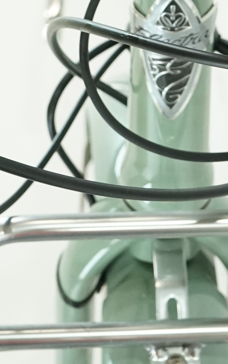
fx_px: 1769
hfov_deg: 7.4
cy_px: -139
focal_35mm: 178
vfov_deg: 11.4
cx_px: 177
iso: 2500
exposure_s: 1/200
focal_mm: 42
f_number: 6.3
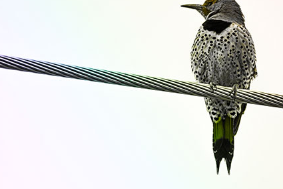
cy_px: 85
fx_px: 11095
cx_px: 137
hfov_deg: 1.5
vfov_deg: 1.0
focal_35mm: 1412
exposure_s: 1/1250
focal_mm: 1200
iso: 720
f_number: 13
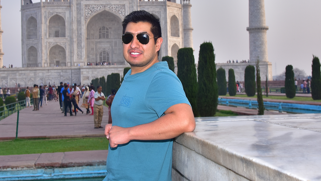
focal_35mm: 59
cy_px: 48
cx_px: 135
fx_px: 502
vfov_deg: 20.3
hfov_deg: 35.4
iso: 160
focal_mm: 26
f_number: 8
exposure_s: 1/160
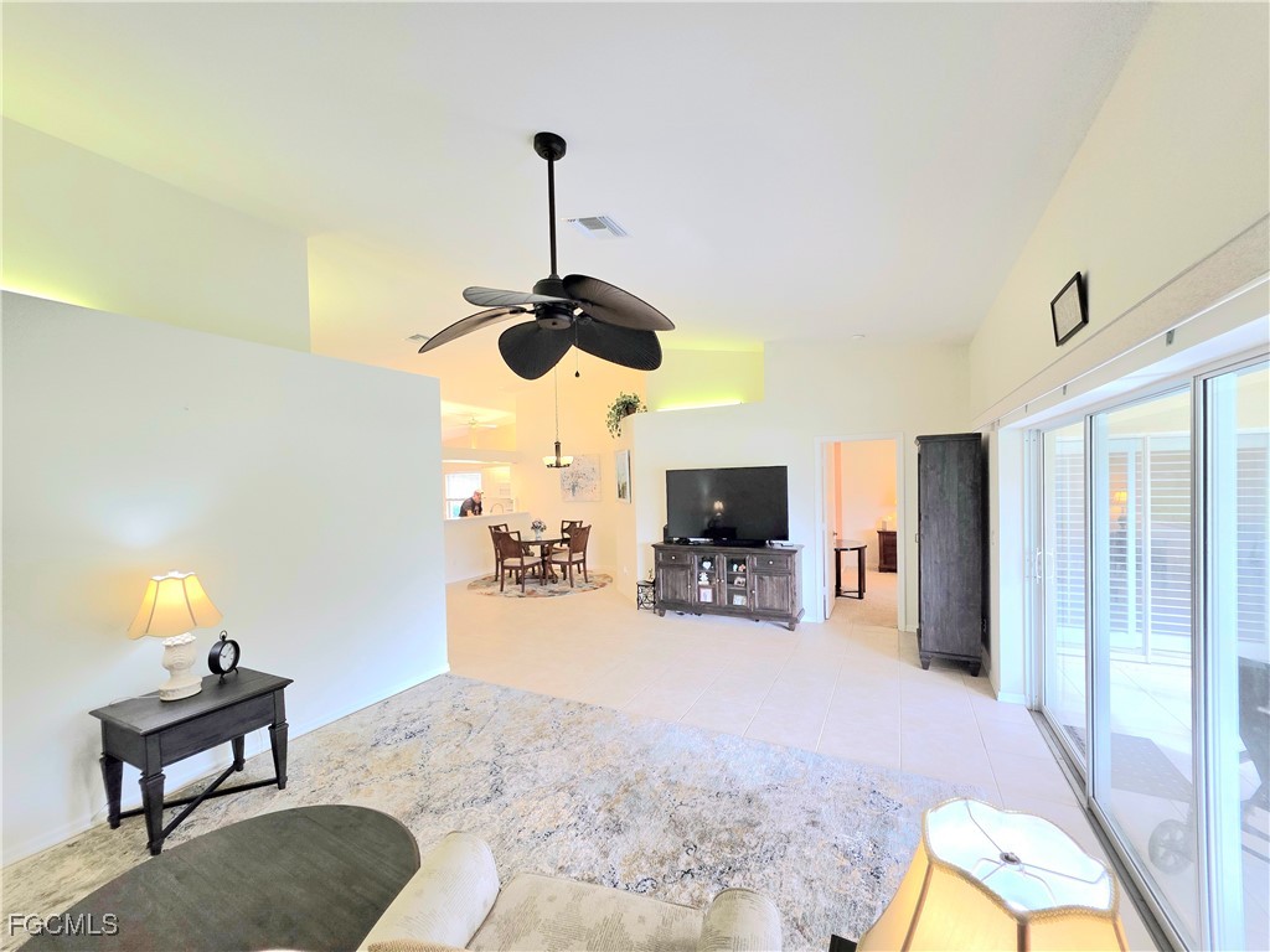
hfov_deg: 106.2
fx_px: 477
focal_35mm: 13
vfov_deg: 89.9
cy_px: 476
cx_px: 635
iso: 80
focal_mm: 2.2
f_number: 1.9
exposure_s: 1/120
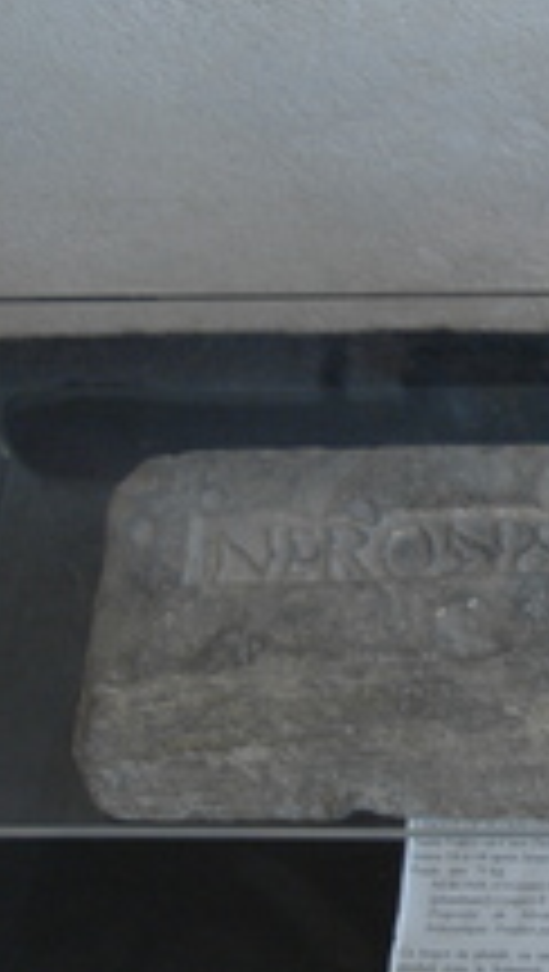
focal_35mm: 115
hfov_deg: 10.3
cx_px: 788
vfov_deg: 18.6
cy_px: 544
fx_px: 2967
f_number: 4.5
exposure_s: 1/8
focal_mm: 36
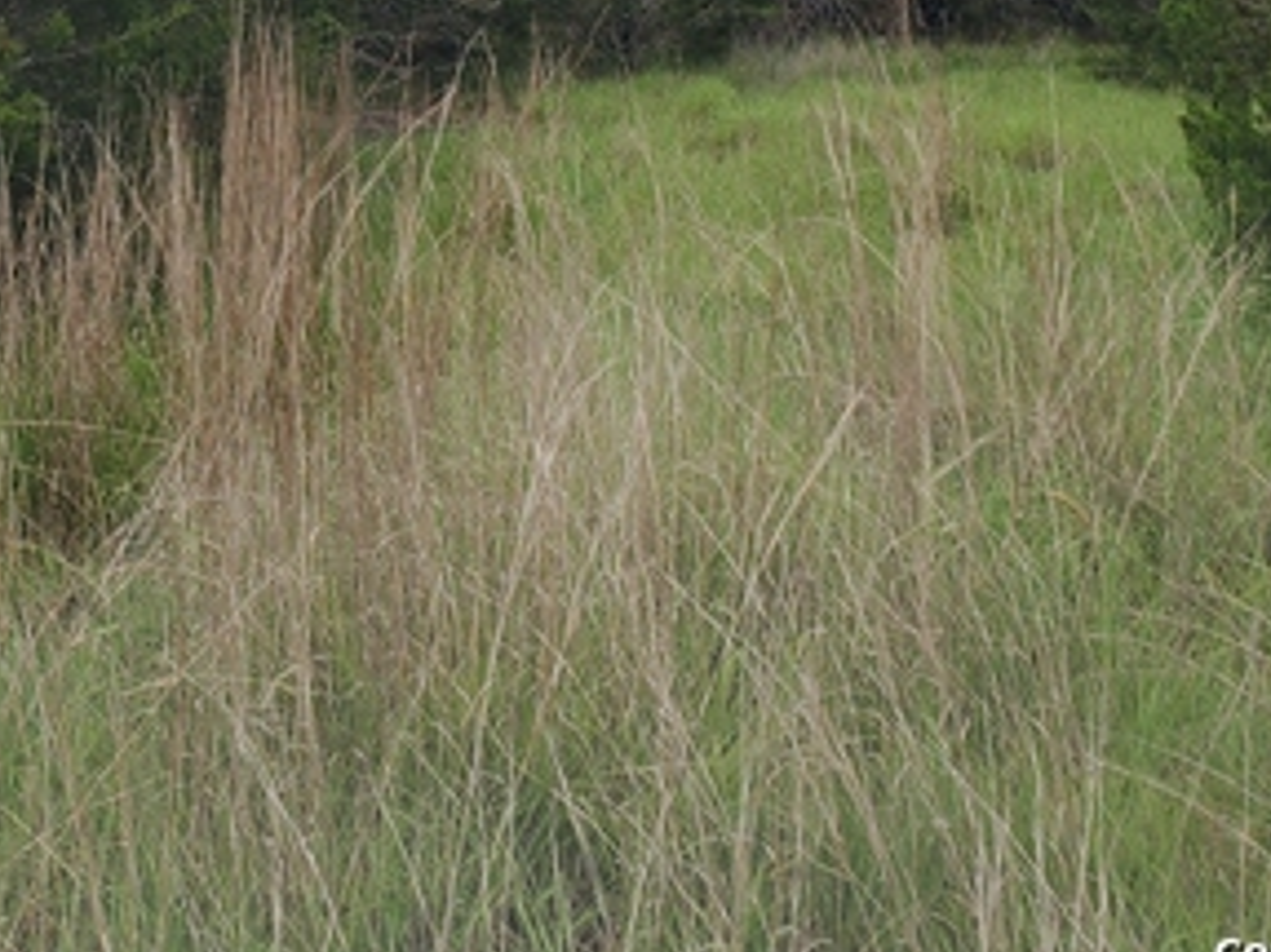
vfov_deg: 24.0
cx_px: 151
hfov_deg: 31.8
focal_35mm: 58
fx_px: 2129
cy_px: -31
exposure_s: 1/1170
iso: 50
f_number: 2.4
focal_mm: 4.3
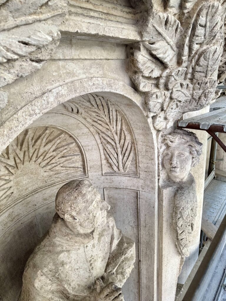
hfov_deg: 56.8
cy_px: 150
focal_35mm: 24
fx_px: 209
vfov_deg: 71.6
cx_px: 113
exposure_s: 1/279
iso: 80
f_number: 1.78
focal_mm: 6.76
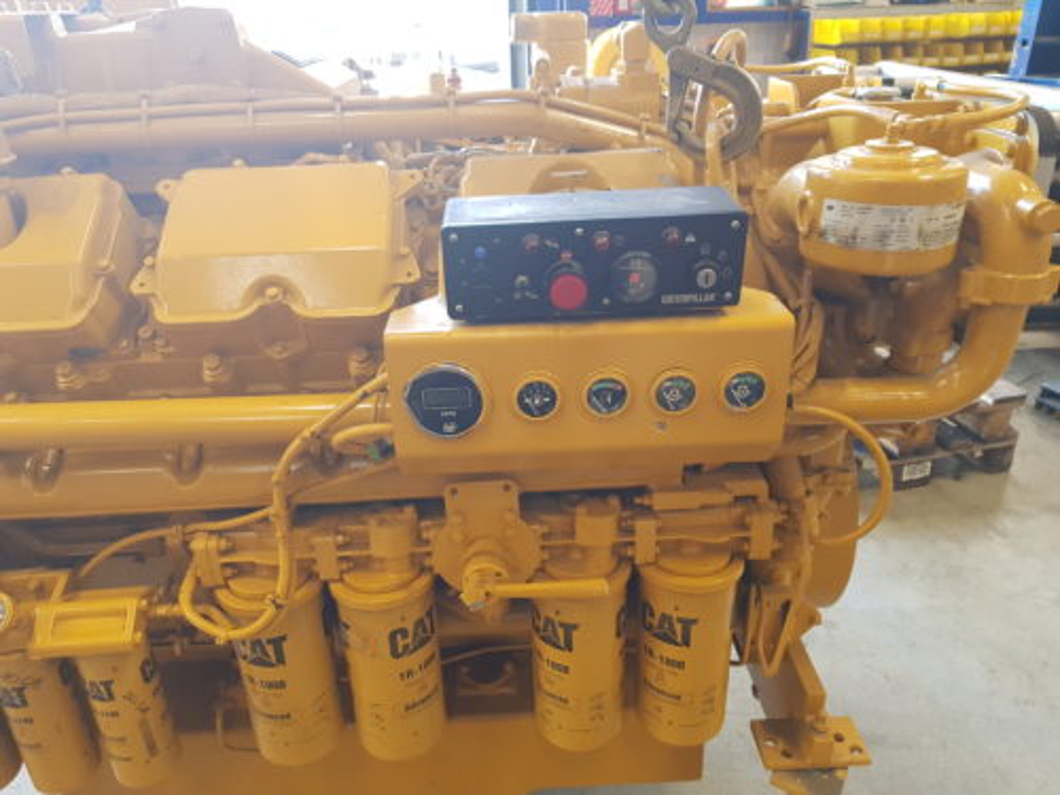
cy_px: 398
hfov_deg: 67.3
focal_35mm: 26
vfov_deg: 53.1
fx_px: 796
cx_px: 530
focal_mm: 4.2
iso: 100
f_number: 1.7
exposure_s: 1/50
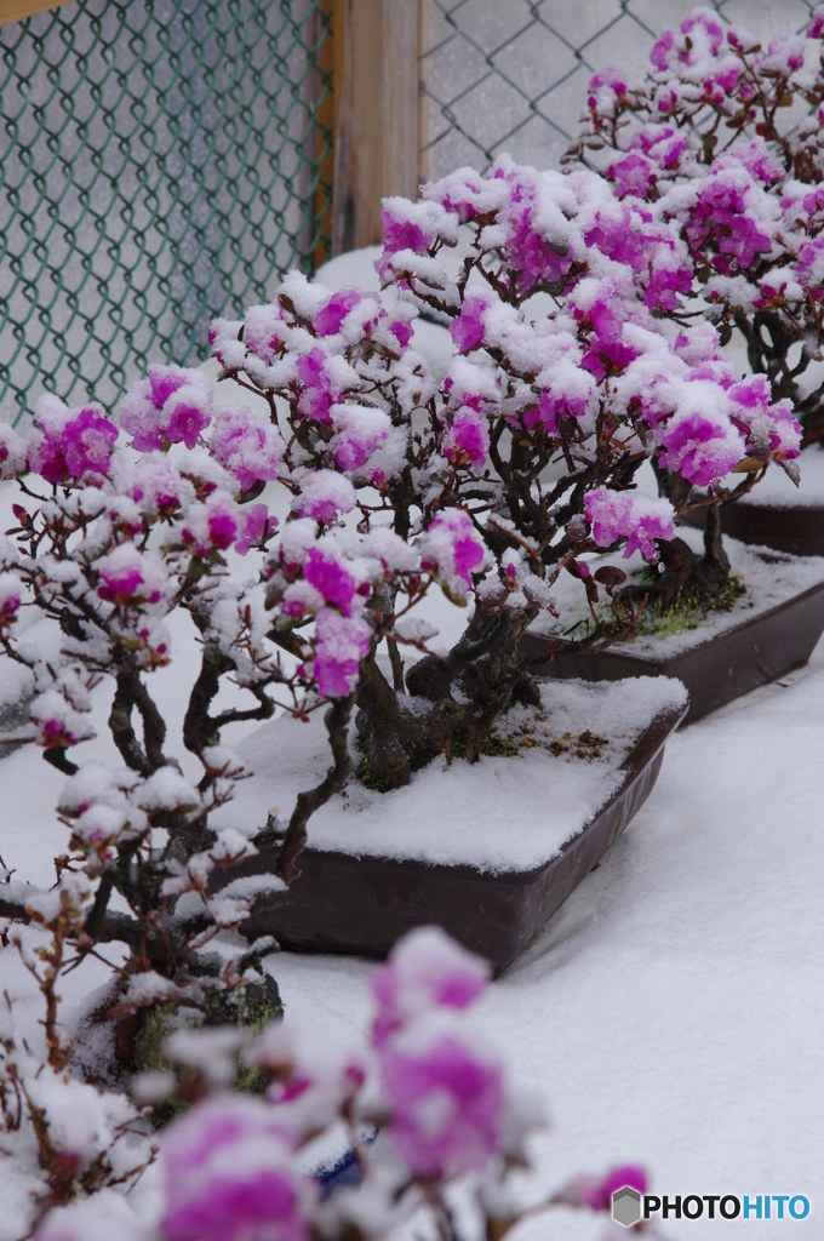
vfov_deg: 19.5
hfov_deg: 13.0
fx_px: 3615
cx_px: 412
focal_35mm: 105
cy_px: 620
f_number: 9
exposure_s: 1/200
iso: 400
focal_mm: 70
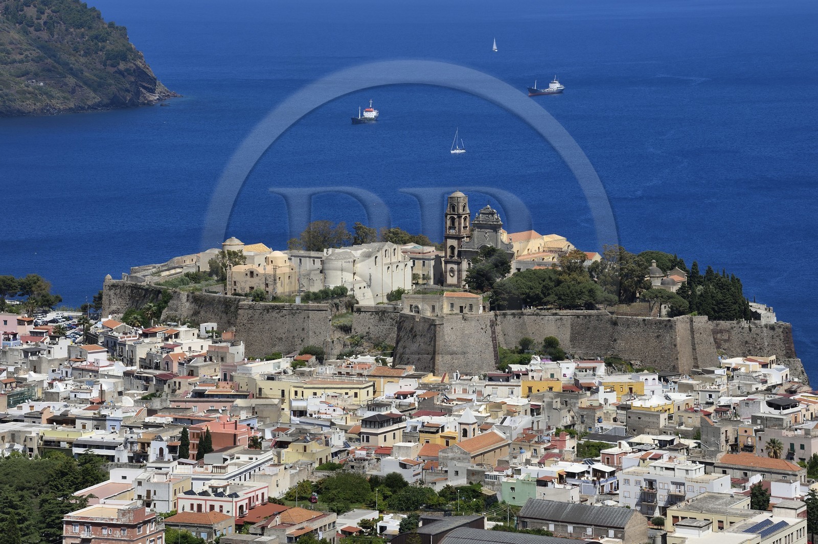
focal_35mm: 135
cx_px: 409
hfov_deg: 15.2
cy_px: 272
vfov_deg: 10.1
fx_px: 3065
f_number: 14
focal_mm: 135
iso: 200
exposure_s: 1/320
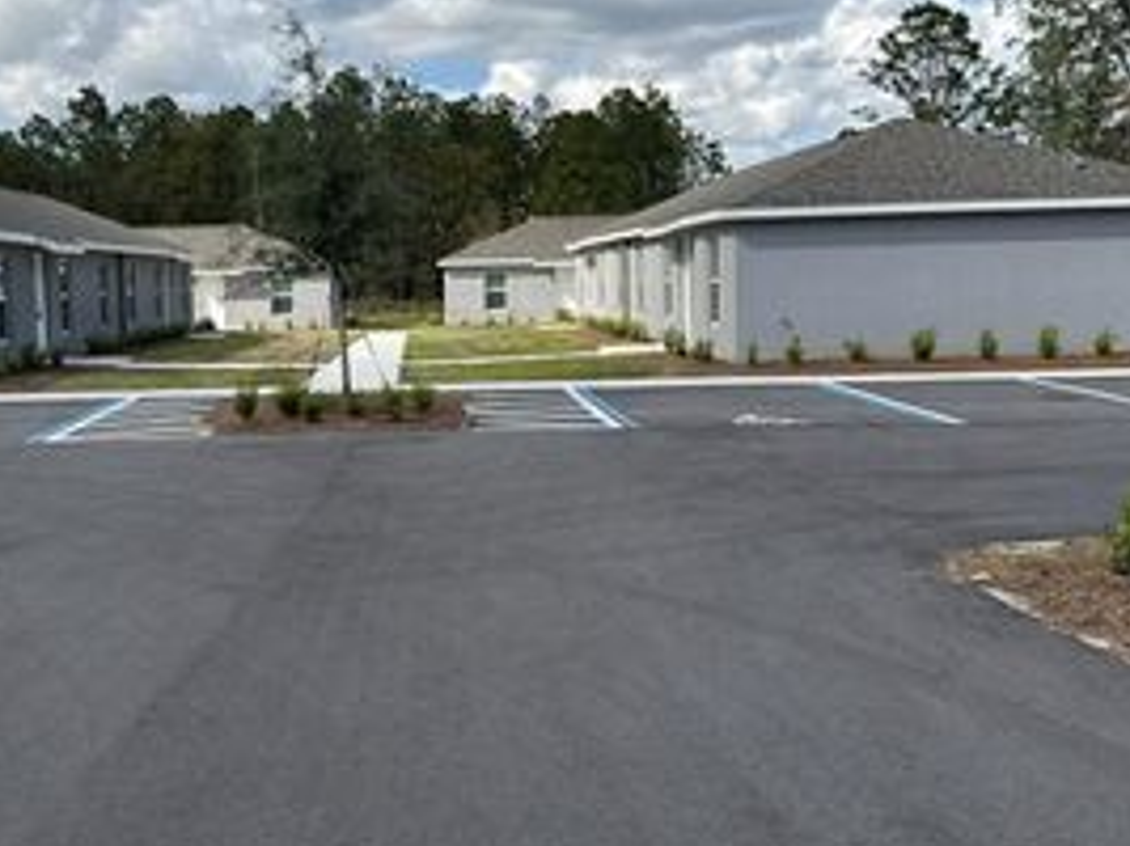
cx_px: 368
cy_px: 379
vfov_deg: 32.1
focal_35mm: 45
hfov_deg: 41.5
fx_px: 1468
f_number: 1.78
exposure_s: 1/4405
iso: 80
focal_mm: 6.76
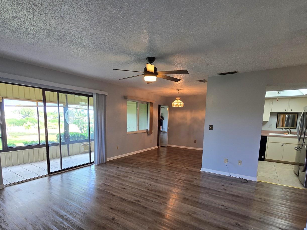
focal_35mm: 17
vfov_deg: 73.7
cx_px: 141
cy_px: 141
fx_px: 151
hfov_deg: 90.8
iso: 100
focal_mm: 2.2
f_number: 2.2
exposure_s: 1/60
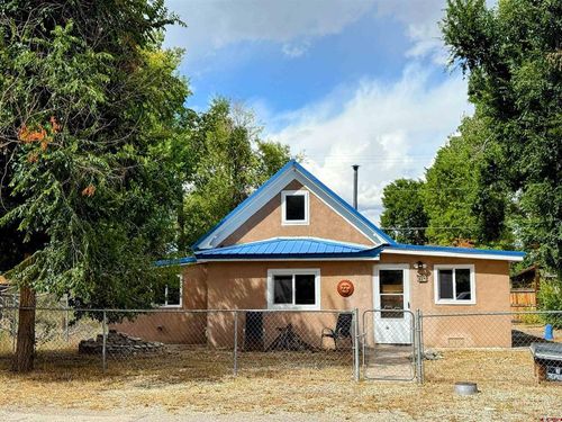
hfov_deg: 39.7
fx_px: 779
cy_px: 211
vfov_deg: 30.3
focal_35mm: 48
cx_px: 281
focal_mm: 6.76
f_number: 1.78
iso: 64
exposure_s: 1/4329
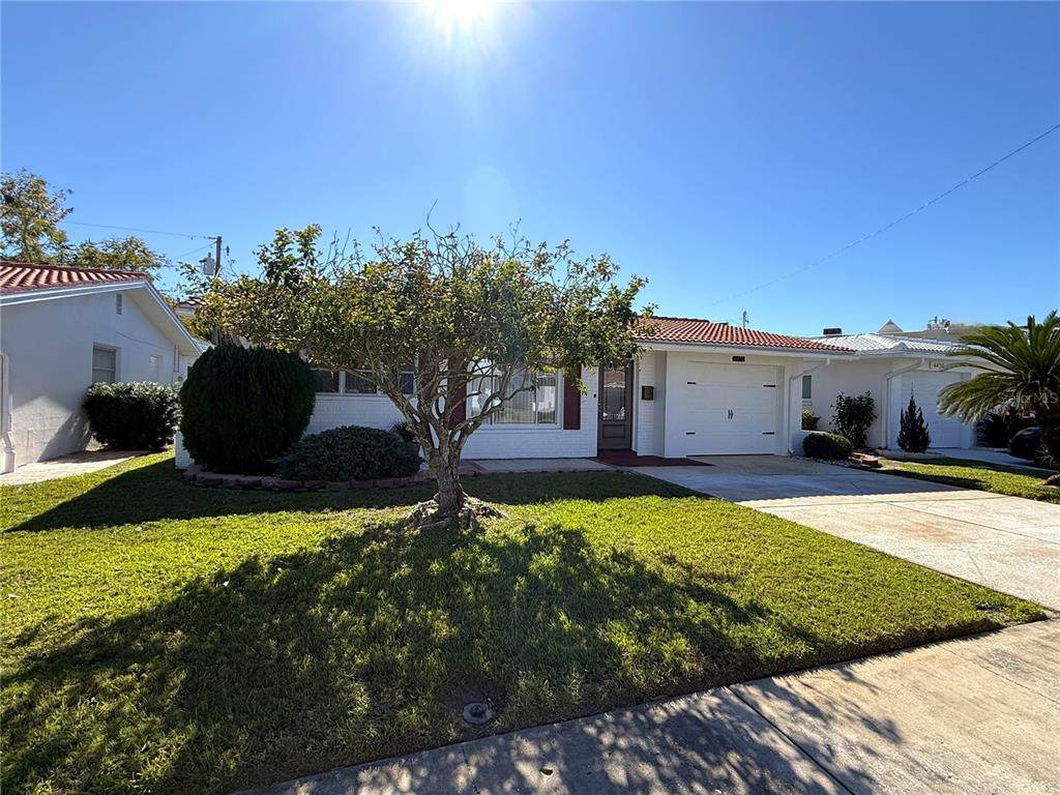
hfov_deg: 91.0
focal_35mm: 17
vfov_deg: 74.7
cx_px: 530
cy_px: 398
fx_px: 521
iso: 50
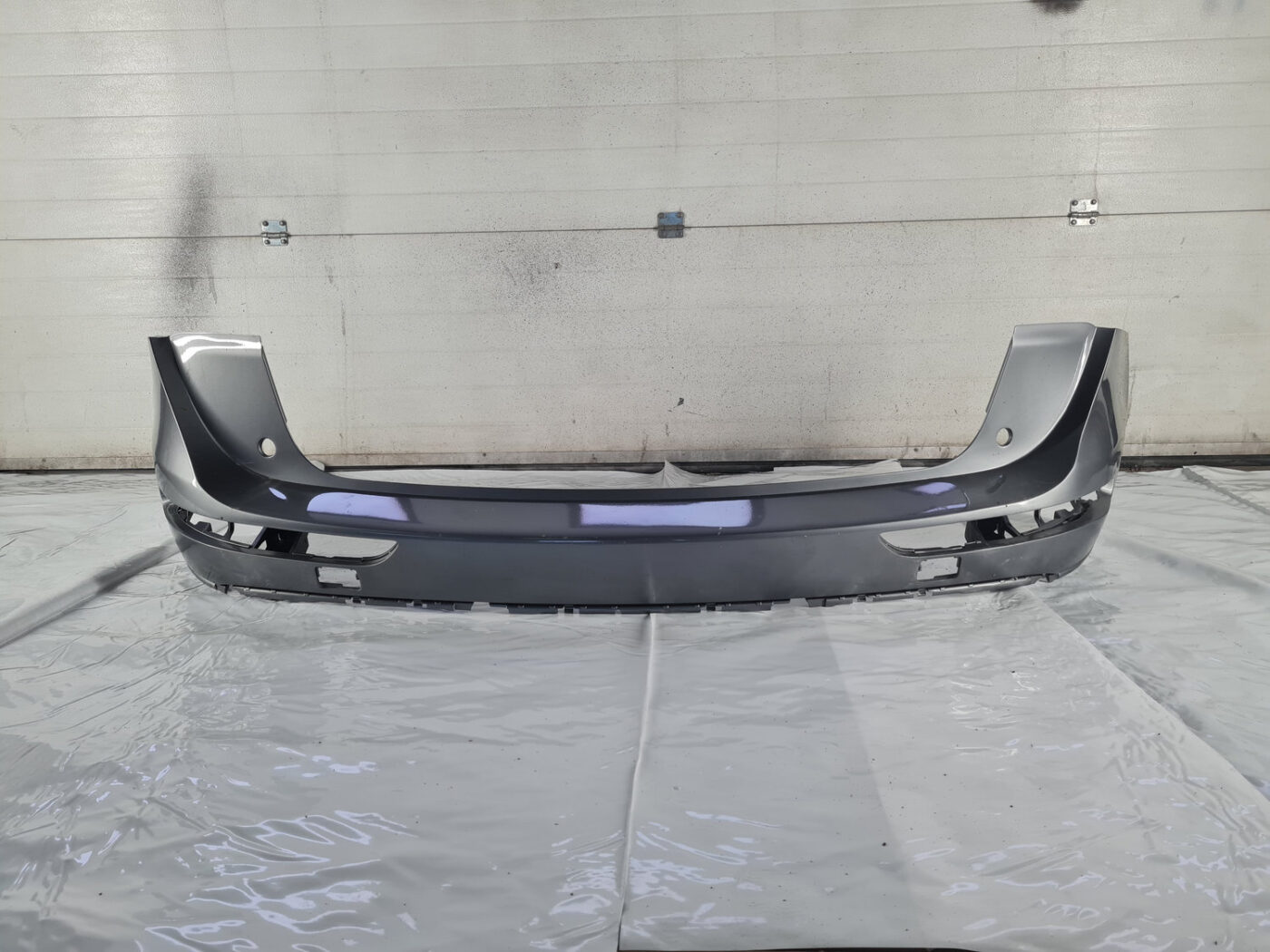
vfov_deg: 53.1
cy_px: 476
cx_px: 635
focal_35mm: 26
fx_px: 954
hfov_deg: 67.3
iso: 125
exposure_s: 1/100
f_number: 1.8
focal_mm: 5.4
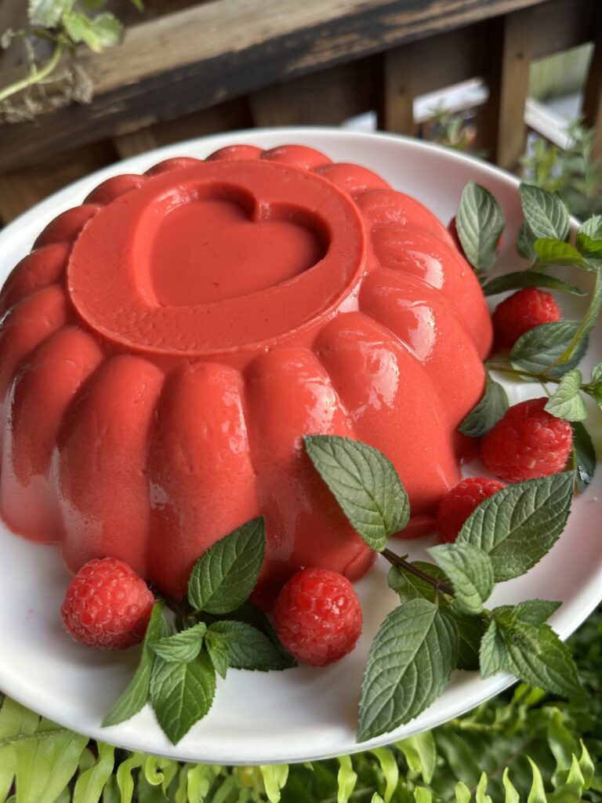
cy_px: 402
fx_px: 557
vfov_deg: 71.6
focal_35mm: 24
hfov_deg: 56.8
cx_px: 301
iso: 64
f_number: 1.78
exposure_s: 1/157
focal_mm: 6.86
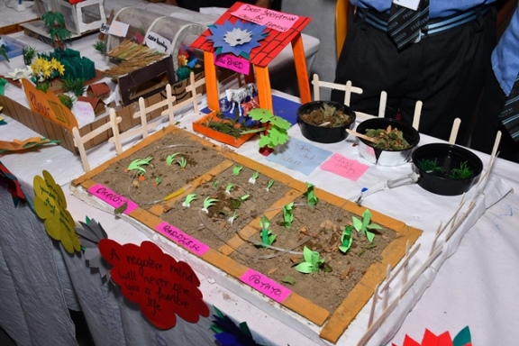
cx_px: 260
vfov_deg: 36.9
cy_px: 173
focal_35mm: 36
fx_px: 519
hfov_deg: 53.1
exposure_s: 1/125
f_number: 6.3
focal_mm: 24
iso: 500
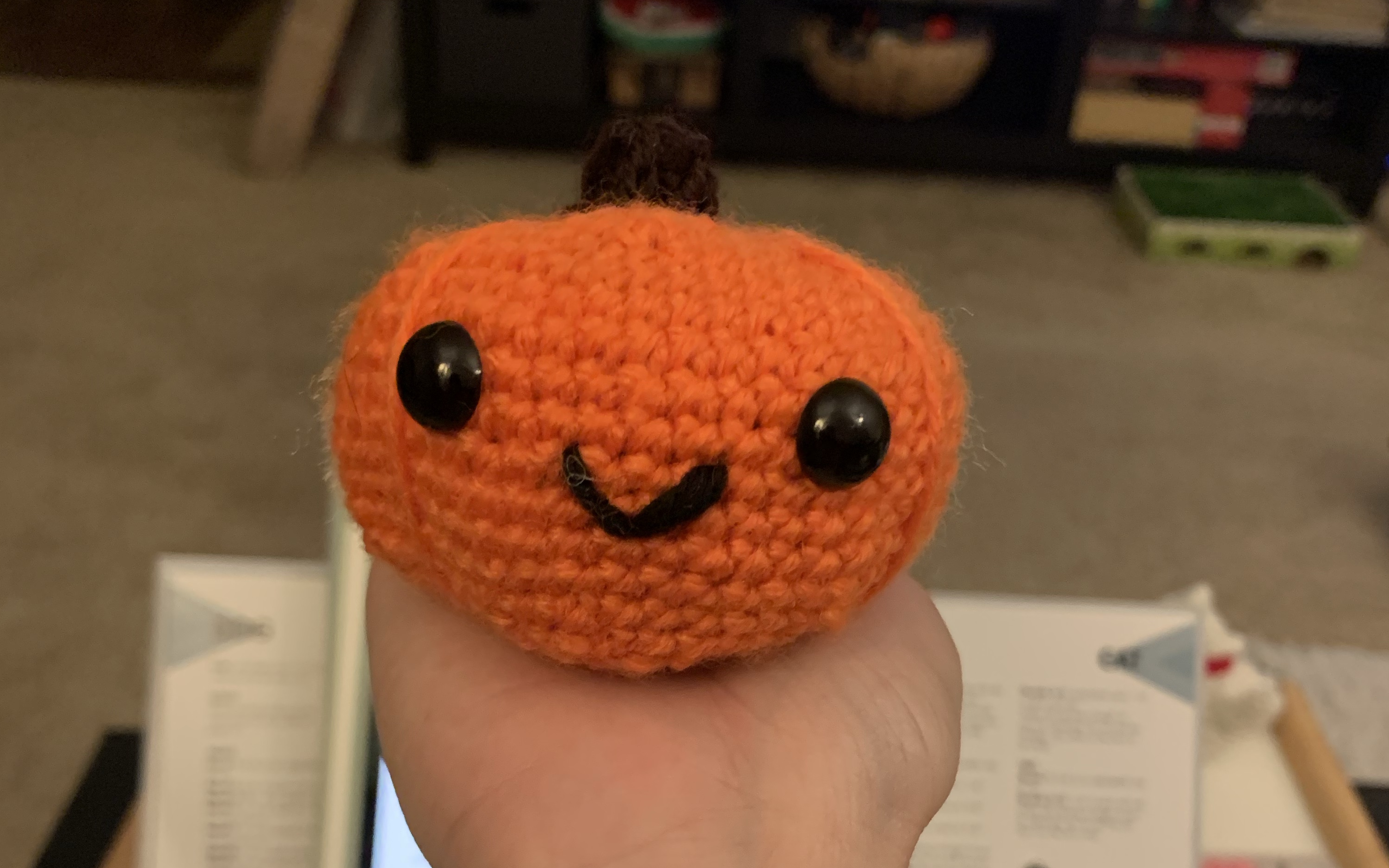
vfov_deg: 34.0
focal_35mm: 37
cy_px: 597
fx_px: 1401
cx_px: 692
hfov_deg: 52.7
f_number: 1.8
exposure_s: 1/30
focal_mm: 4.25
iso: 400
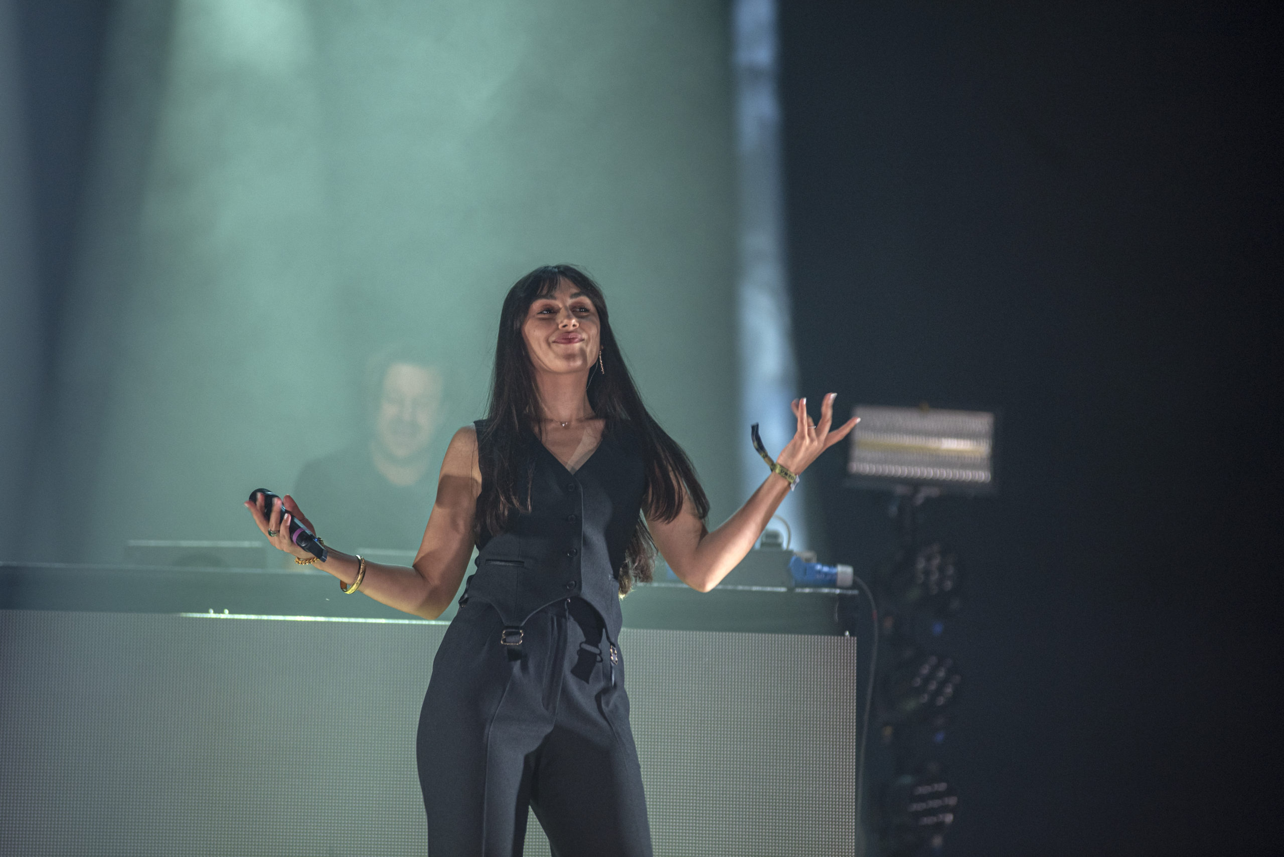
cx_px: 642
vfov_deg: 6.9
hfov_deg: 10.3
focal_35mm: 200
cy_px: 428
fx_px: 7136
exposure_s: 1/200
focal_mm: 200
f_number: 2.8
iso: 1000
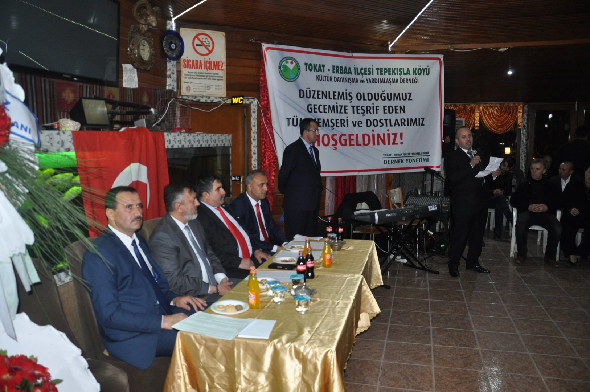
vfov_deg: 47.8
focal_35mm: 27
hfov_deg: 67.4
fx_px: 442
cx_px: 295
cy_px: 196
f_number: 3.5
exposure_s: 1/60
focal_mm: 18
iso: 800
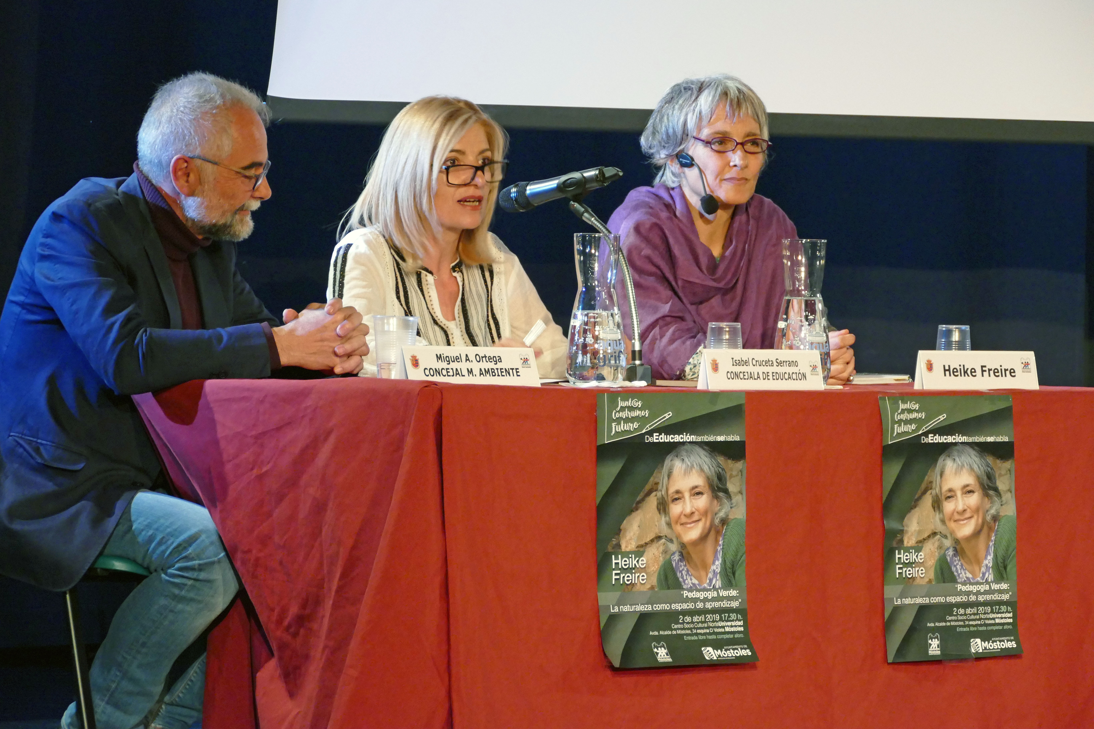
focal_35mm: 164
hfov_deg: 12.5
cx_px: 547
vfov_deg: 8.4
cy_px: 364
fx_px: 4983
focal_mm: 59.97
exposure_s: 1/25
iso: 1600
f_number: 3.9
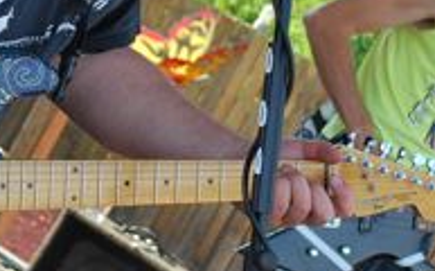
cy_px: -75
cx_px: 38
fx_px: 2048
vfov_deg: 7.5
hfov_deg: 12.0
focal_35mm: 173
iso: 160
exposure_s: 1/125
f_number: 5.6
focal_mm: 34
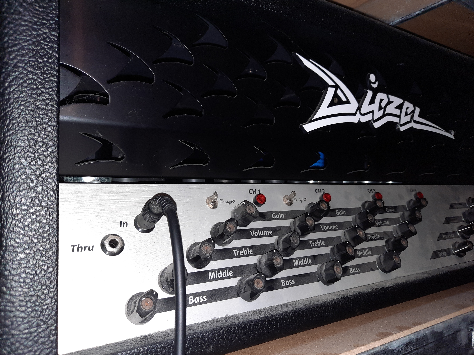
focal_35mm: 25
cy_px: 178
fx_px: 342
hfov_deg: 69.4
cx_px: 237
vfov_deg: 54.9
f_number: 2
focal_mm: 4.6
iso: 1000
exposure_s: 1/20
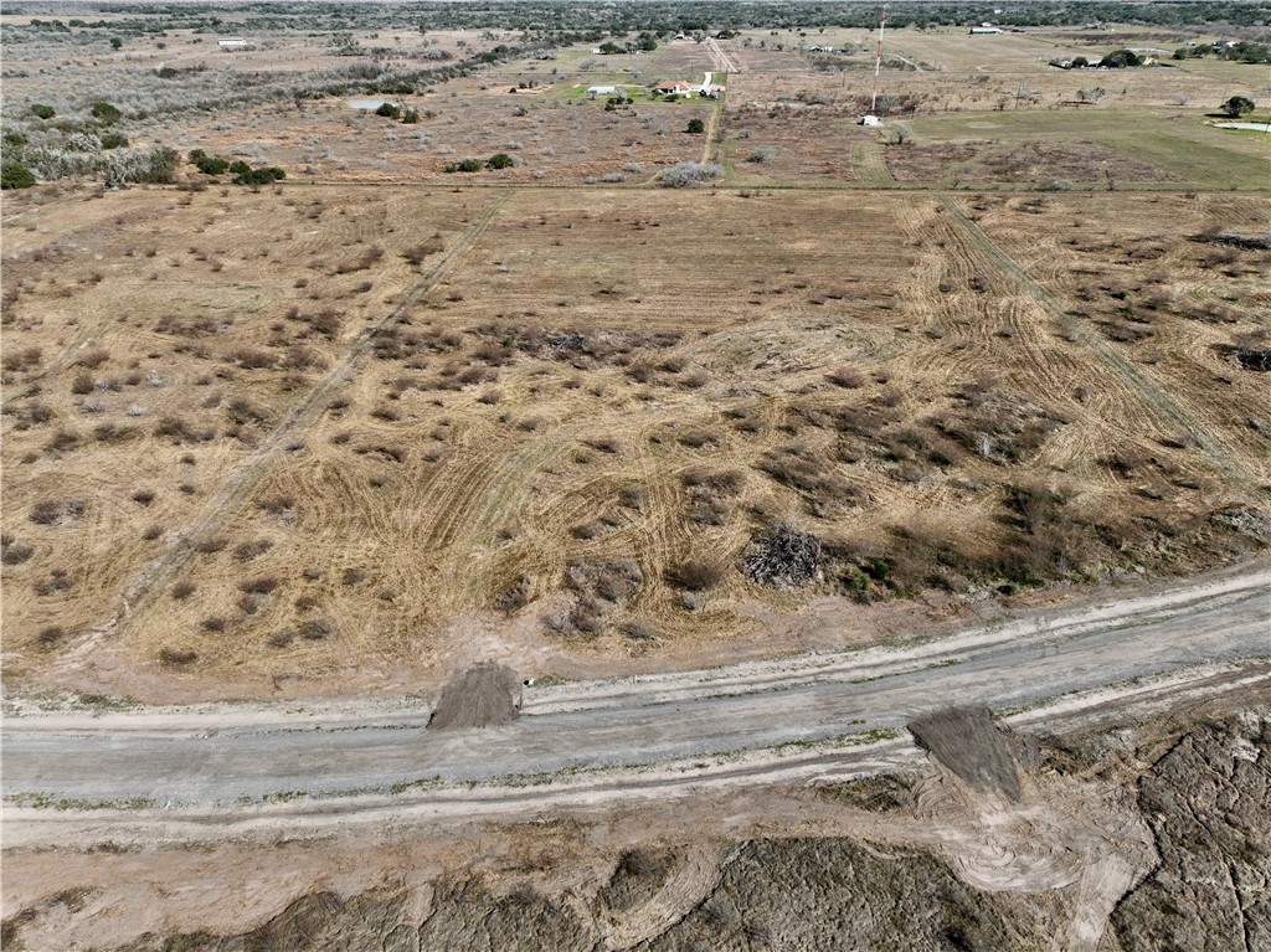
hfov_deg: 71.6
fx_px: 881
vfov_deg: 56.8
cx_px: 636
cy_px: 476
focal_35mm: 24
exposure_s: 1/1250
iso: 100
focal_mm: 12.29
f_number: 2.8
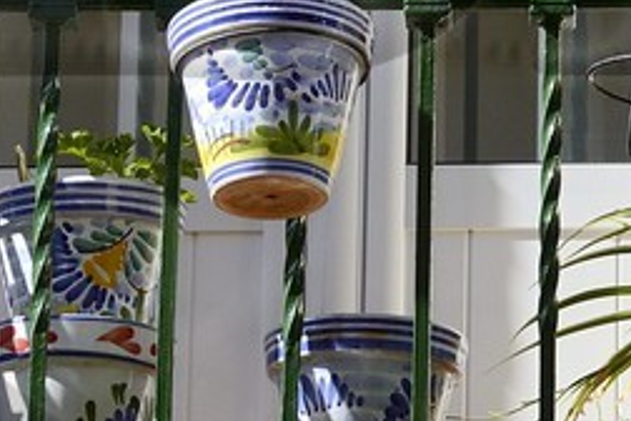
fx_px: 7782
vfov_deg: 3.1
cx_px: 588
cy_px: -331
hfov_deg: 4.6
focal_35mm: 444
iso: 200
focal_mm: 70
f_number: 10
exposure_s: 1/250
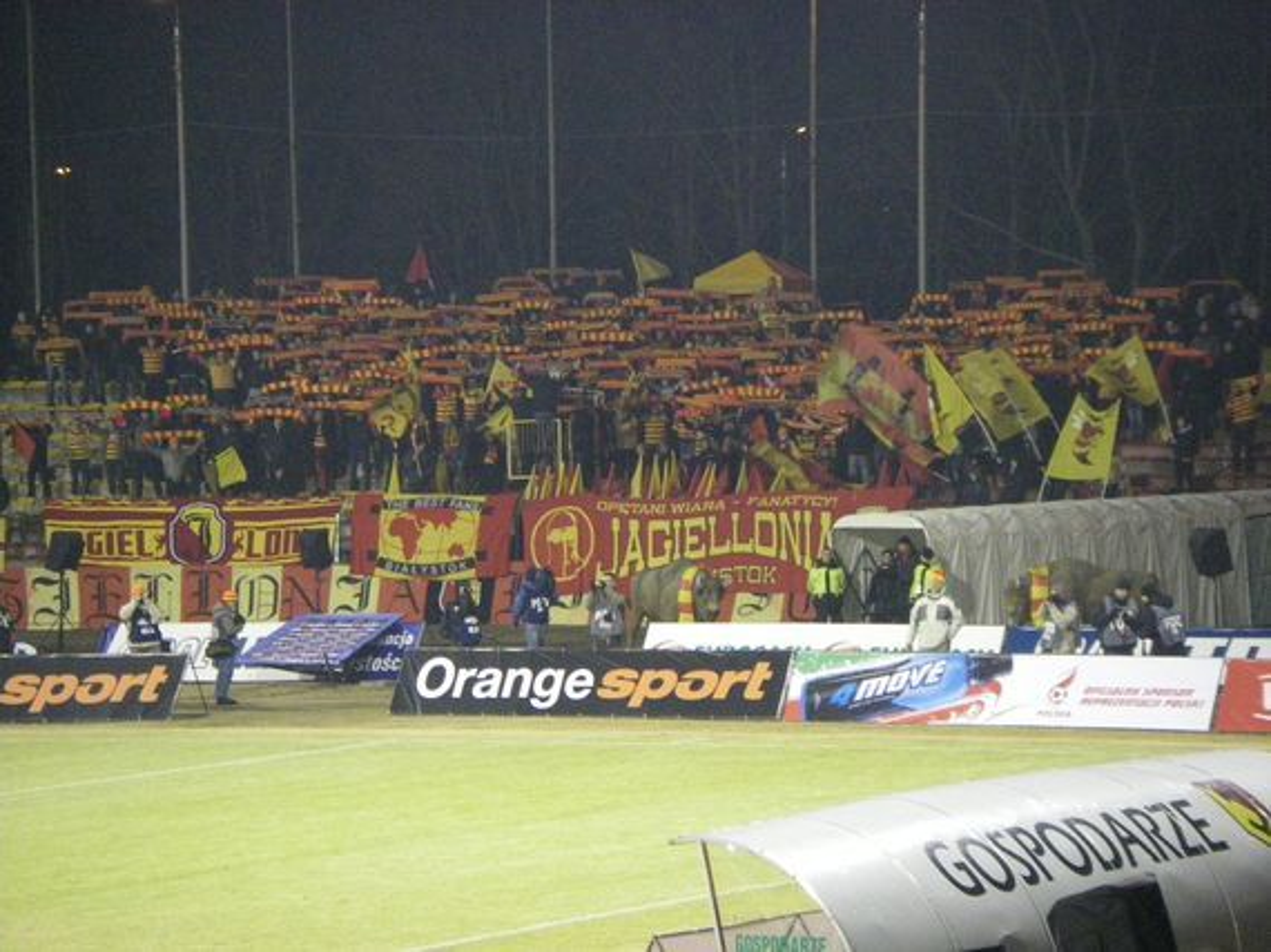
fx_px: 6203
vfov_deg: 8.8
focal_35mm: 169
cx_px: 636
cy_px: 476
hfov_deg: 11.7
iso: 800
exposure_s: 1/40
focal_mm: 27.9
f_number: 4.4
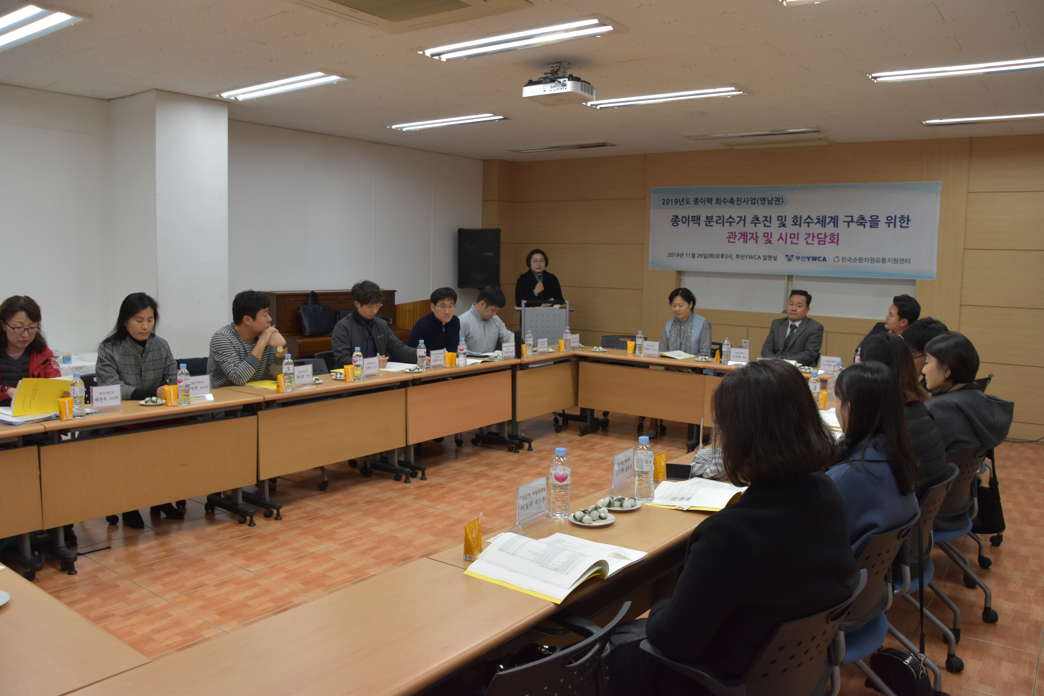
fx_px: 783
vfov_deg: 47.9
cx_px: 522
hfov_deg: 67.4
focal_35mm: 27
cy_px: 348
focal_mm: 18
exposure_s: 1/125
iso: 1000
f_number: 5.6
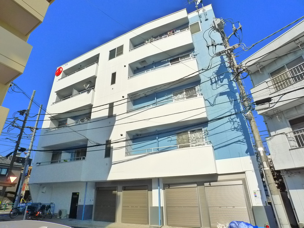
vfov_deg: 56.8
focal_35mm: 24
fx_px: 211
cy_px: 114
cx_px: 152
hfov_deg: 71.6
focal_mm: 5.1
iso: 400
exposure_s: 1/800
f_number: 5
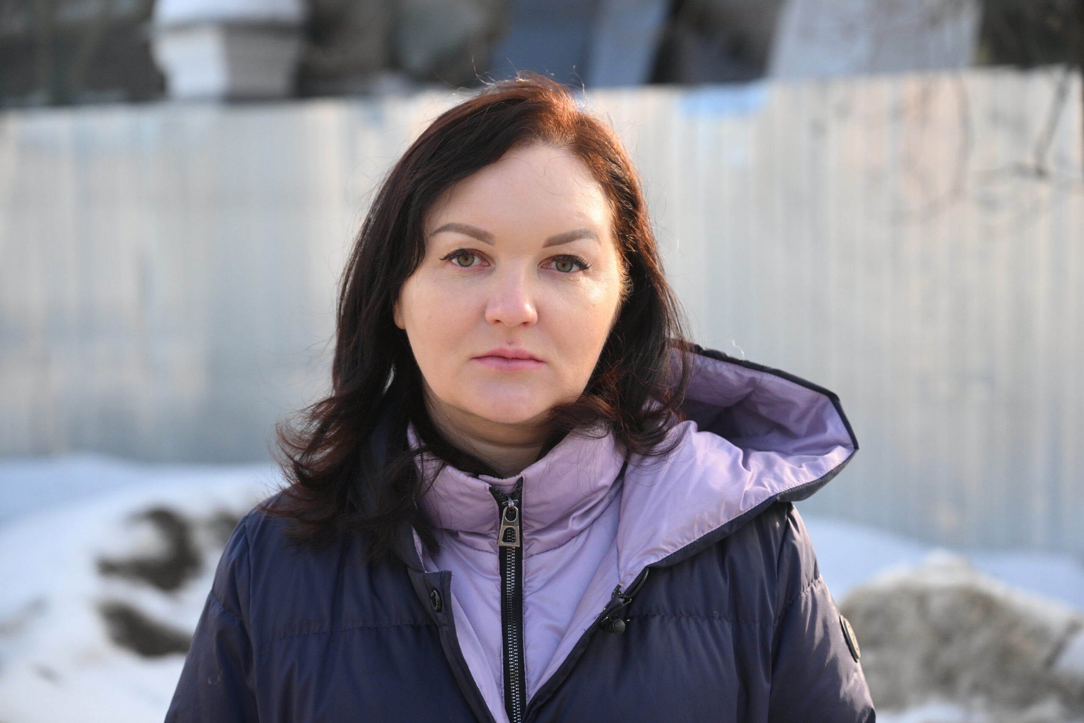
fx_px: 2108
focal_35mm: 70
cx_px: 542
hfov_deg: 28.8
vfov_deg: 19.5
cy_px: 362
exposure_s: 1/2500
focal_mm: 70
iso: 1600
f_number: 4
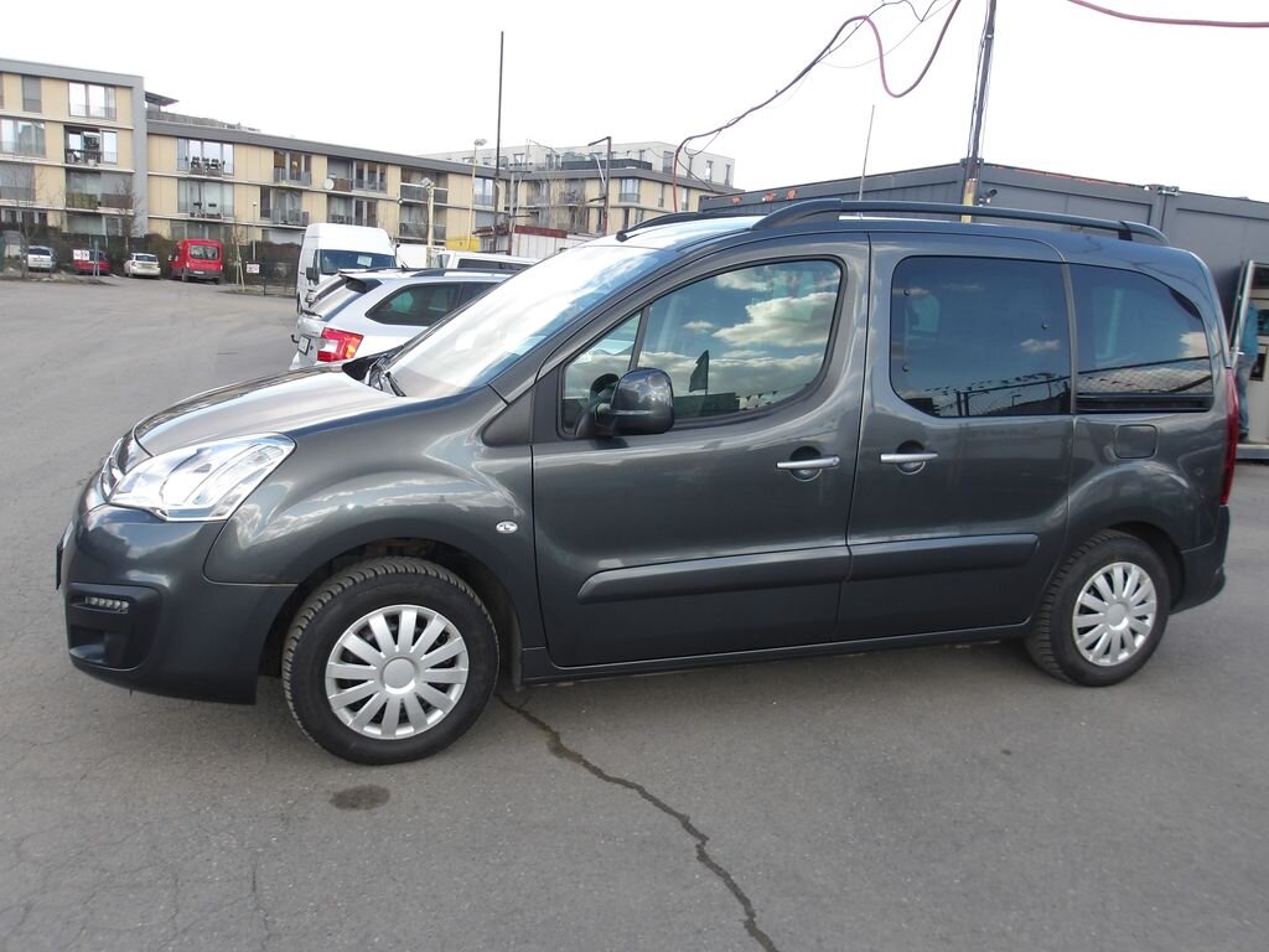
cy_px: 476
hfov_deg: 65.3
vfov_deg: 51.4
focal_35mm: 27
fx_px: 990
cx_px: 634
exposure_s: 1/331
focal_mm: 4.9
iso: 100
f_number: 3
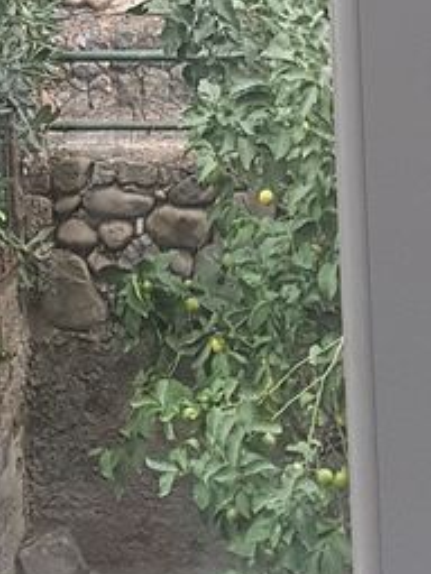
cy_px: -256
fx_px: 1942
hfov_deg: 12.7
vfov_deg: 15.6
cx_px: 162
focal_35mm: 117
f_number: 1.7
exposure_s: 1/50
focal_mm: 4.2
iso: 160
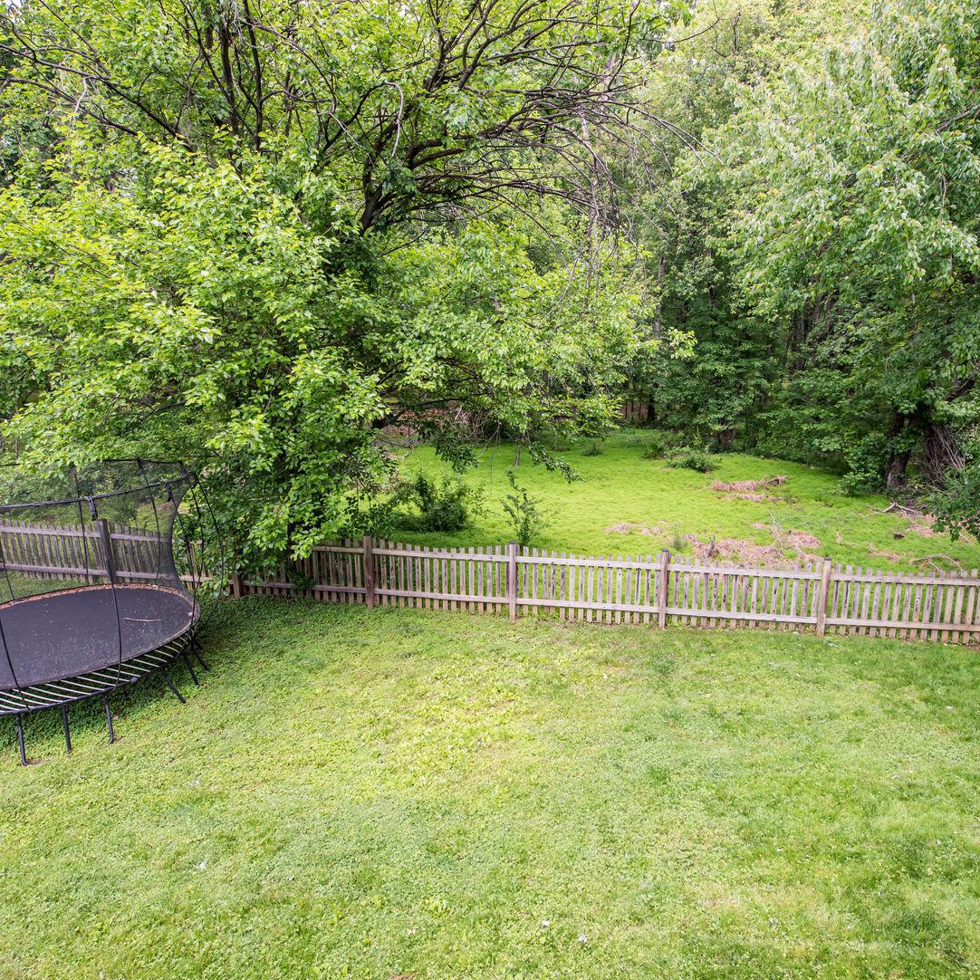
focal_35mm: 19
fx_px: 609
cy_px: 503
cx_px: 560
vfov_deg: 77.7
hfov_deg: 77.2
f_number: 8
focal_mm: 14
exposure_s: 1/200
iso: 200
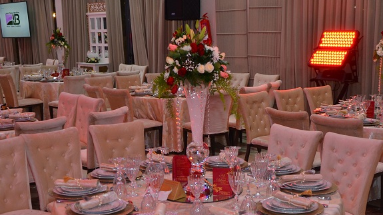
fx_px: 548
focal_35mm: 54
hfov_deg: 38.5
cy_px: 174
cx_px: 198
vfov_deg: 21.9
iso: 560
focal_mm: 22
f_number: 4
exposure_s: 1/60
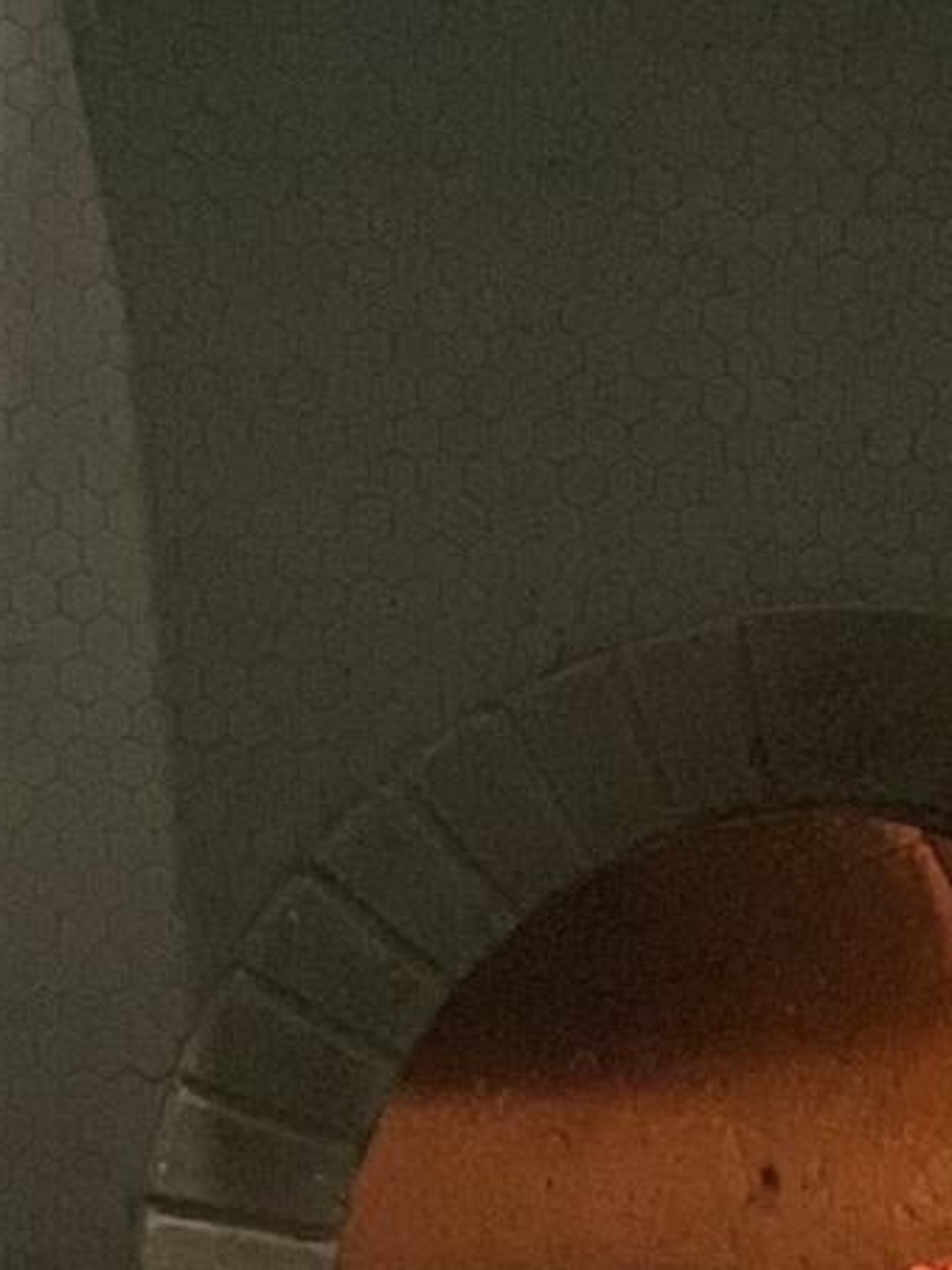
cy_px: 1815
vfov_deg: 10.4
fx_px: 6747
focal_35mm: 184
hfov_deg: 8.1
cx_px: 637
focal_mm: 6
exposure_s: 1/30
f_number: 2.4
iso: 500
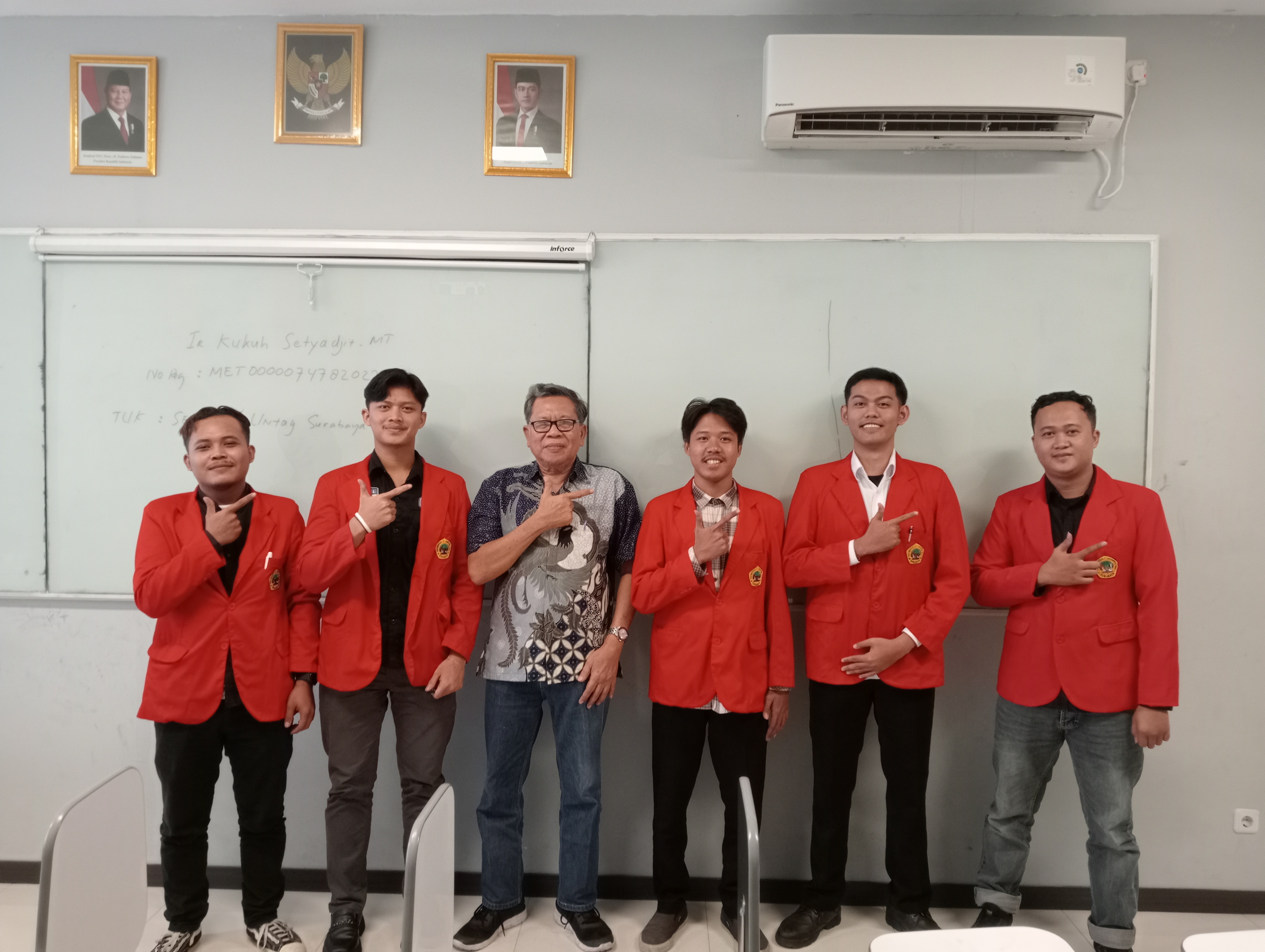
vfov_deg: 49.8
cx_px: 632
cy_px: 476
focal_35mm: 28
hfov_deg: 63.4
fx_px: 1025
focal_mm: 4.04
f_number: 1.8
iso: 1527
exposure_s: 1/33.3
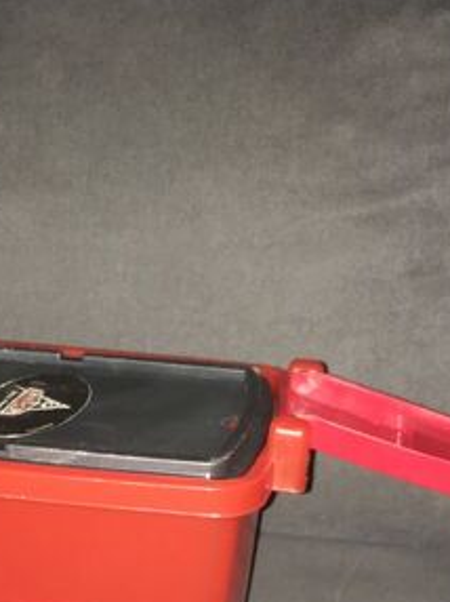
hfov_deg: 22.3
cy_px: 533
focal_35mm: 65
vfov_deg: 28.8
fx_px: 1128
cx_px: 103
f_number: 2.2
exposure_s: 1/17
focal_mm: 4.15
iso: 160
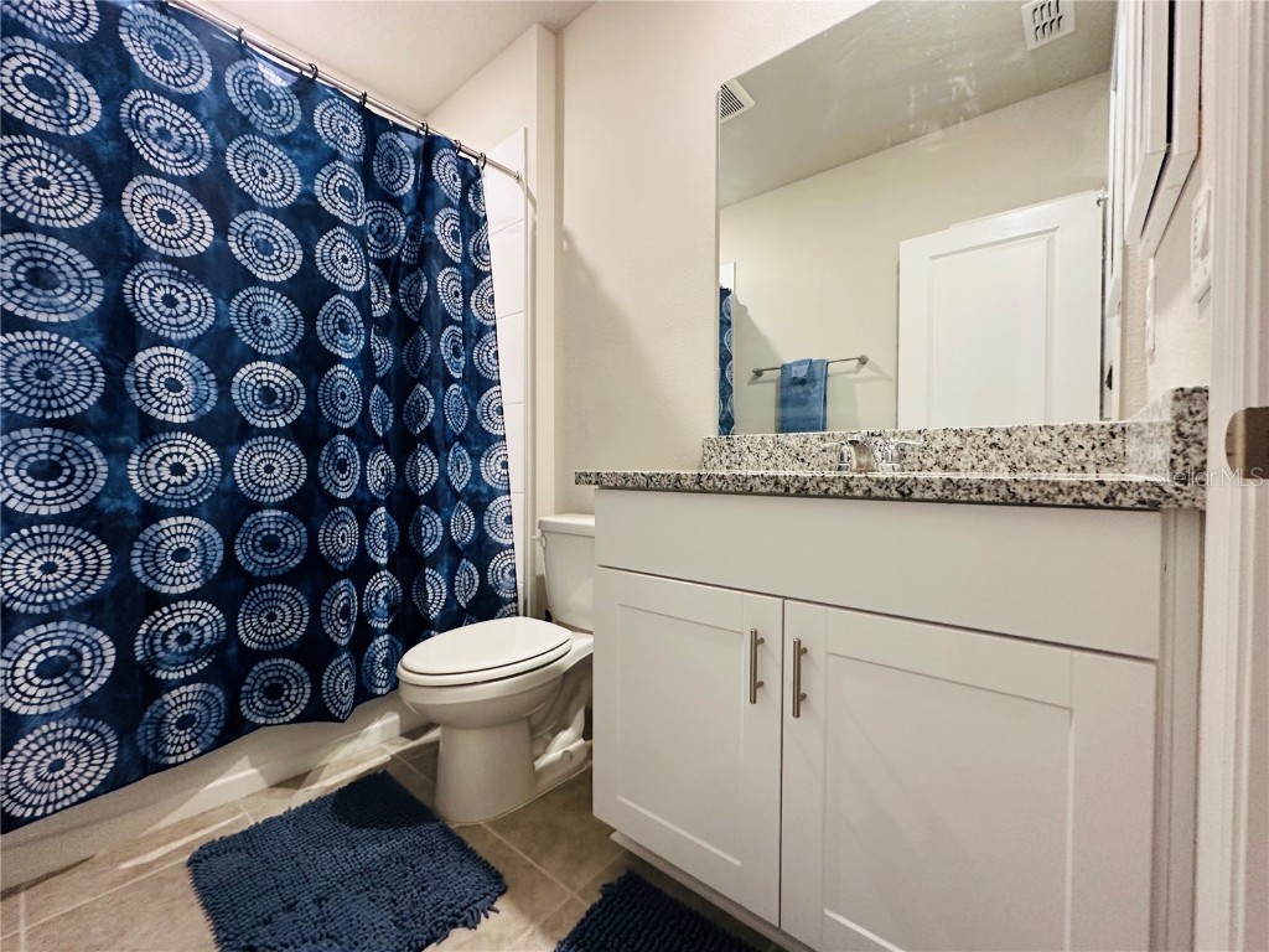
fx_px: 513
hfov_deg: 102.1
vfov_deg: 85.7
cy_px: 476
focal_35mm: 14
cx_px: 634
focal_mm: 2.22
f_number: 2.2
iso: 320
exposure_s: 1/60
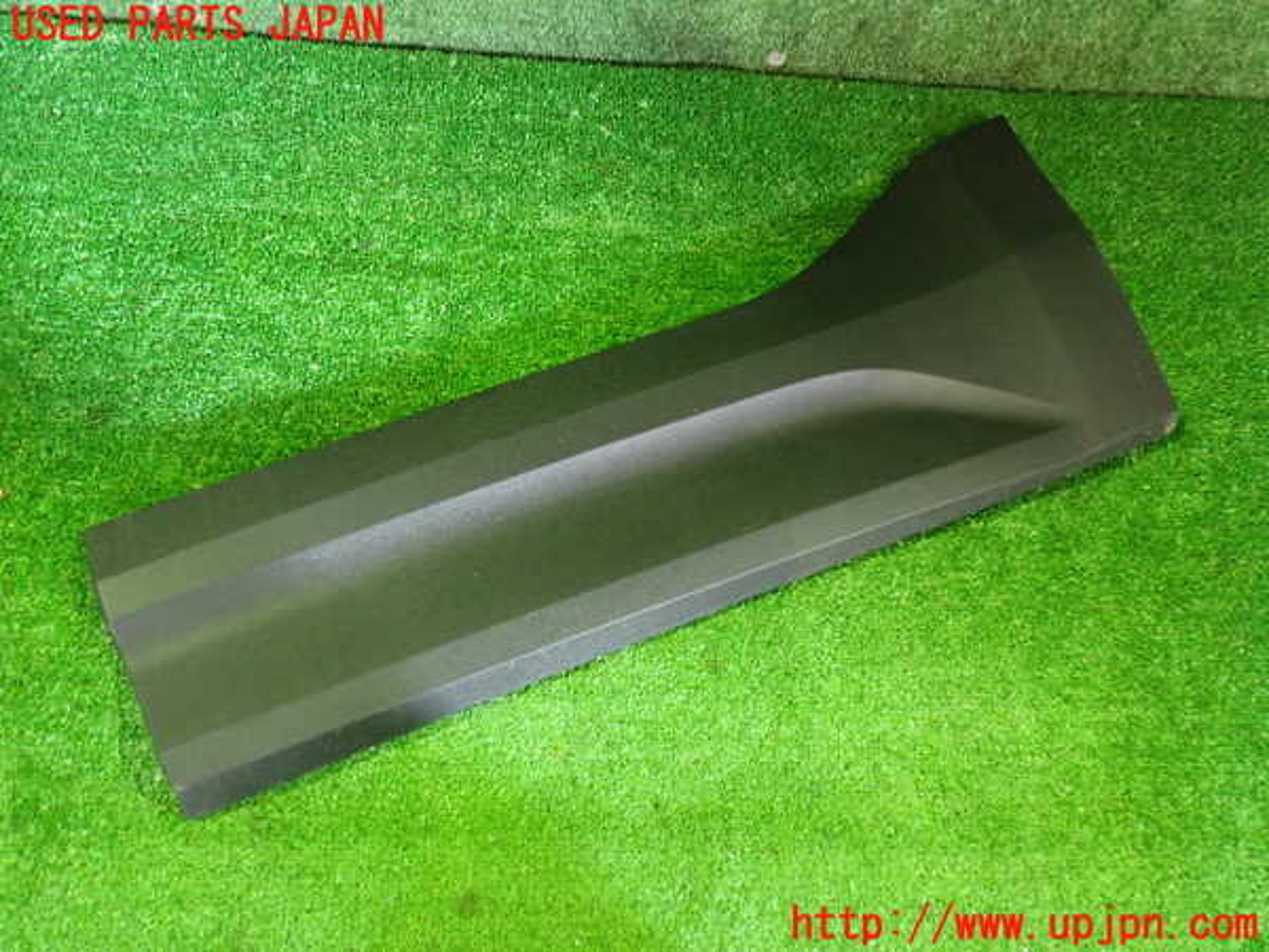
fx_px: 1100
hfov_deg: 60.0
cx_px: 634
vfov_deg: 46.8
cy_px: 476
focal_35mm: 30
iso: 800
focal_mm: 5.4
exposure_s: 1/25
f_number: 2.3
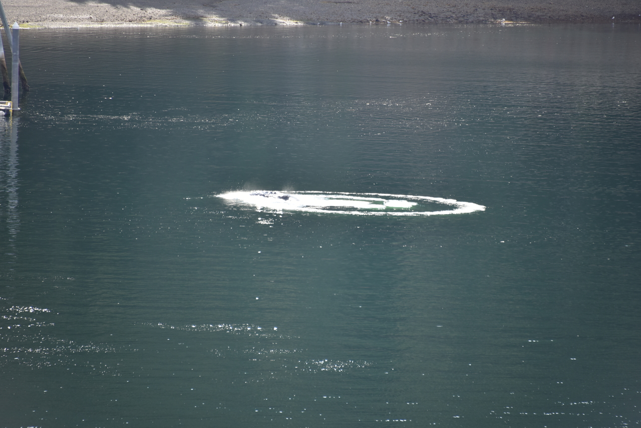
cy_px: 214
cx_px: 320
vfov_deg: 4.6
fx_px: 5343
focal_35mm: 300
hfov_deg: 6.9
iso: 450
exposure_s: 1/640
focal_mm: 300
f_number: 5.6
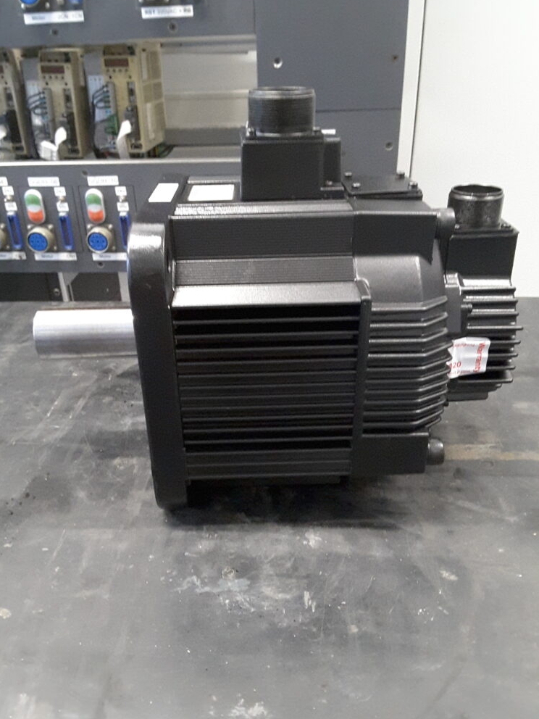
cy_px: 354
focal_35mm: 32
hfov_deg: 44.2
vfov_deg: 56.8
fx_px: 664
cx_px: 265
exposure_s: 1/17
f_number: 1.9
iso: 640
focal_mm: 2.9
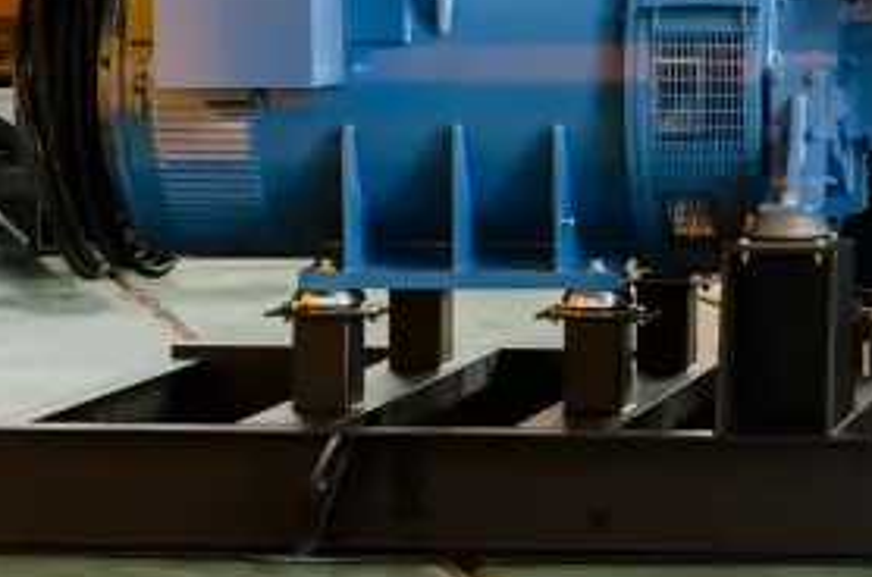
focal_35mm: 147
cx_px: 1088
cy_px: 53
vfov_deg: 9.2
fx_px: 3553
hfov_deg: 13.5
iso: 160
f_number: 5.6
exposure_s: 1/1.25
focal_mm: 34
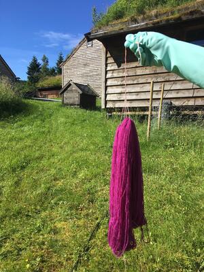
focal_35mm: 29
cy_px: 136
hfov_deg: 48.2
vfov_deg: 61.7
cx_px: 102
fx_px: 228
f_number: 2.2
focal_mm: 4.15
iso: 25
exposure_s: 1/1183
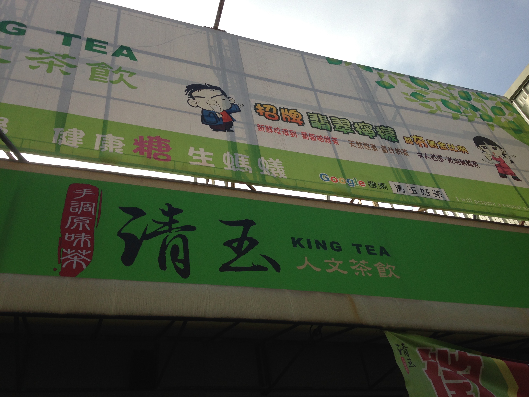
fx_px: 504
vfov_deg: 42.9
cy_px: 198
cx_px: 264
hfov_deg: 55.4
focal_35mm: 33
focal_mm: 4.12
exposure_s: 1/1550
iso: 50
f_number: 2.4
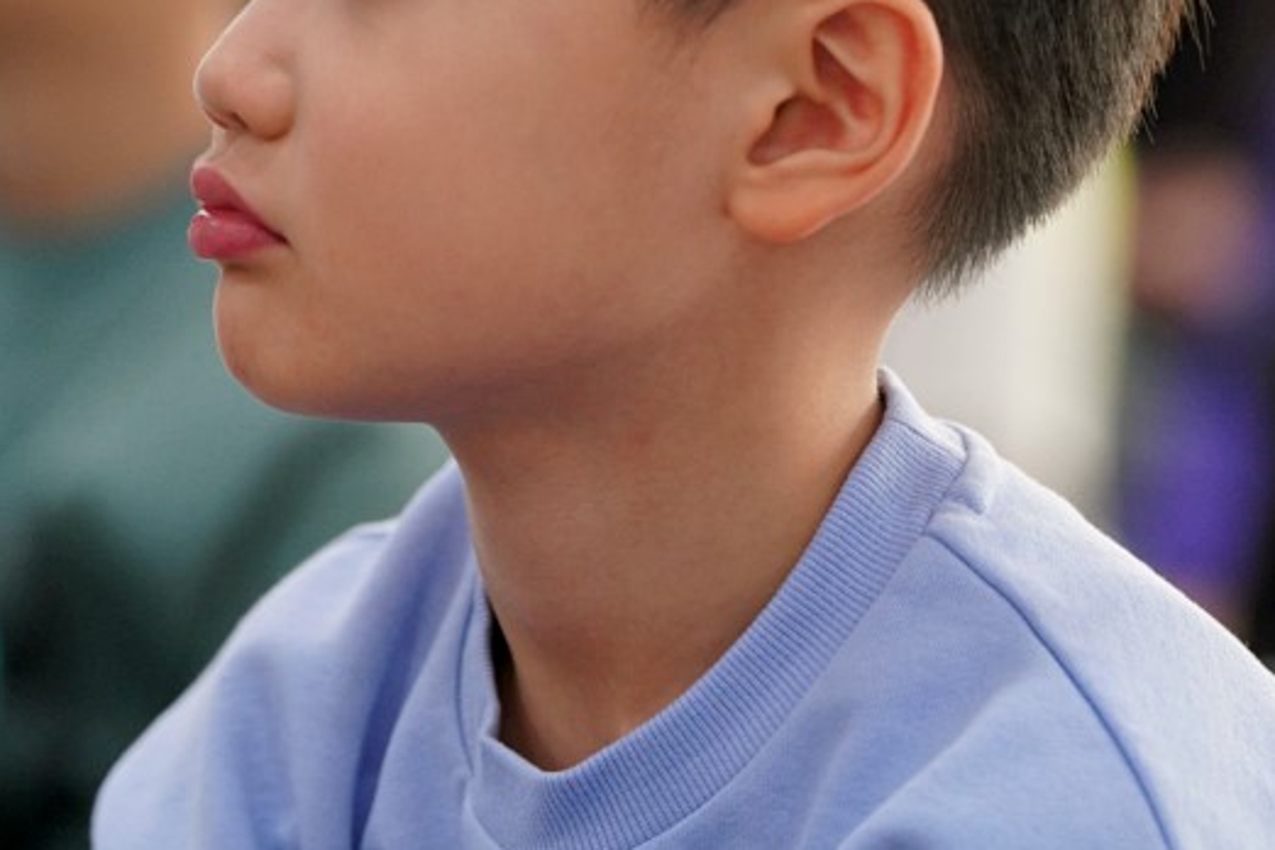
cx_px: 542
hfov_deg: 6.0
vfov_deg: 4.0
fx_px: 12218
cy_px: 122
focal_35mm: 345
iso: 2500
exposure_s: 1/250
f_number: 4
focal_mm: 200
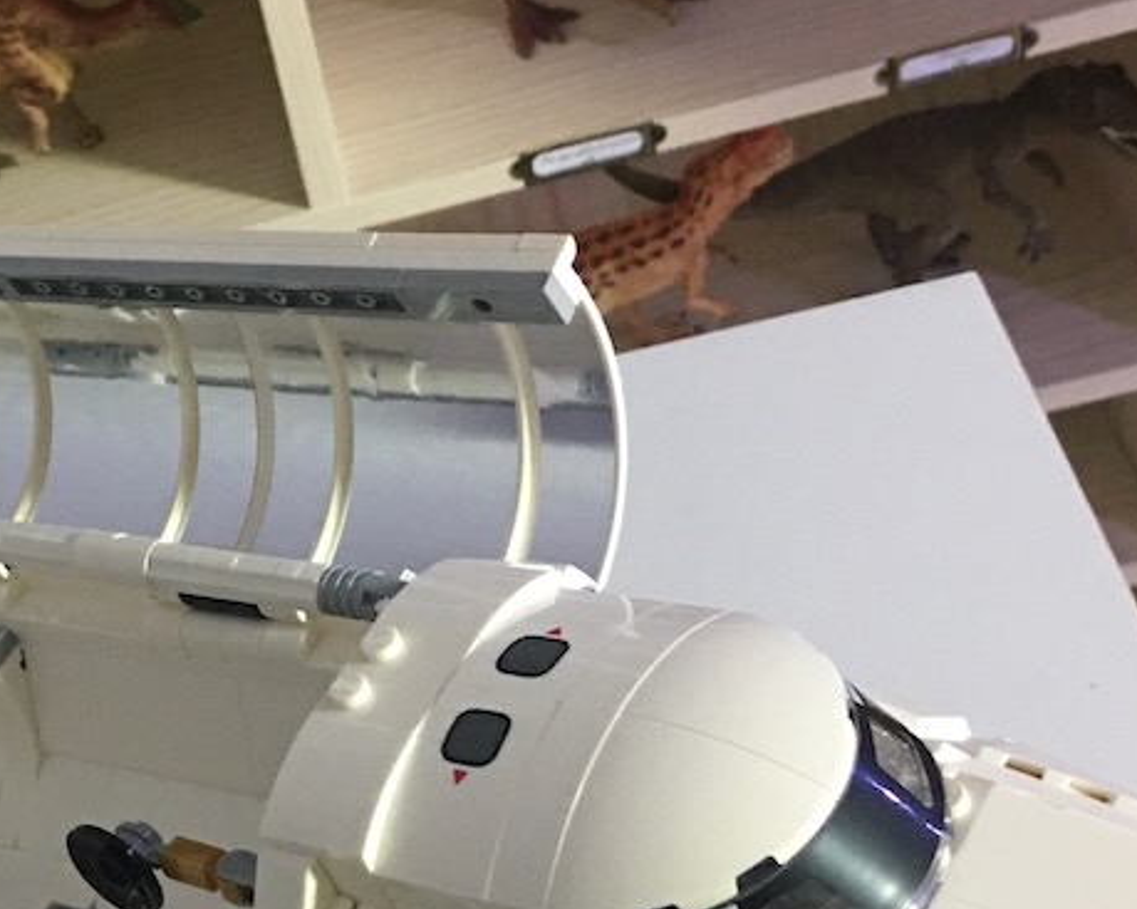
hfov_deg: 23.4
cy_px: 602
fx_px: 2658
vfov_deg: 19.4
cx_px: 79
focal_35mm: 79
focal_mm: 4.15
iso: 100
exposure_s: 1/10
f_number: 2.2
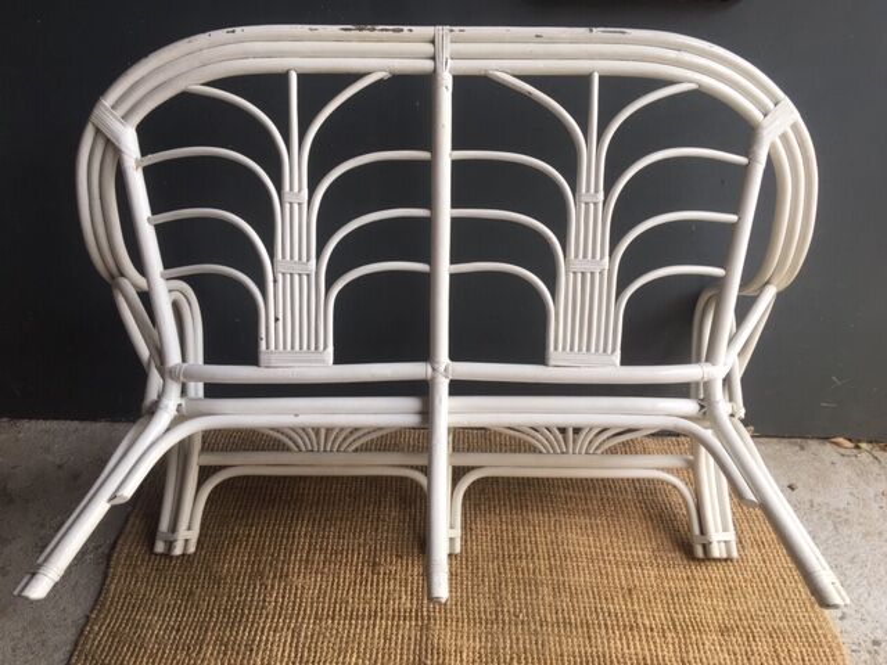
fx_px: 743
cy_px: 332
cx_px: 444
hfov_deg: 61.7
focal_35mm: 29
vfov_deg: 48.2
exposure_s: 1/50
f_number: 2.2
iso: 32
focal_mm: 4.15
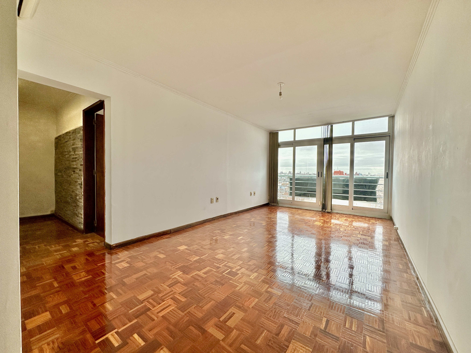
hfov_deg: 102.1
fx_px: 190
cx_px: 236
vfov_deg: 85.7
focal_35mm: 14
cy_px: 176
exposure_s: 1/126
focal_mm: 2.22
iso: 40
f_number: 2.2
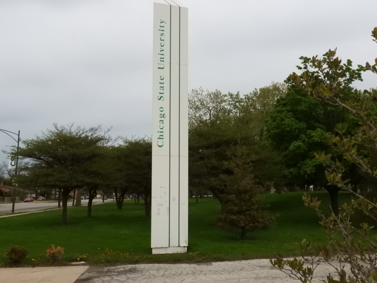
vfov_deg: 36.0
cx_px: 188
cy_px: 142
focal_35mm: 40
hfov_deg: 46.8
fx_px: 436
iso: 1600
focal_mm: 7.2
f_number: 6.7
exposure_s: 1/1600
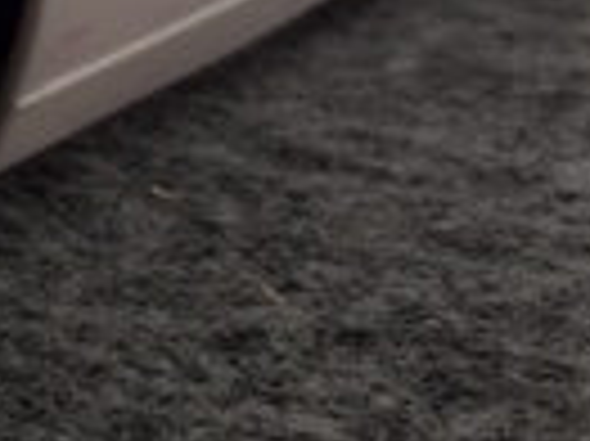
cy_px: -162
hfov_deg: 12.5
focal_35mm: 142
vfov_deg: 10.2
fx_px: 2418
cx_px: -531
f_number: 2.2
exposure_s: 1/40
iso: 32
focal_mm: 4.15
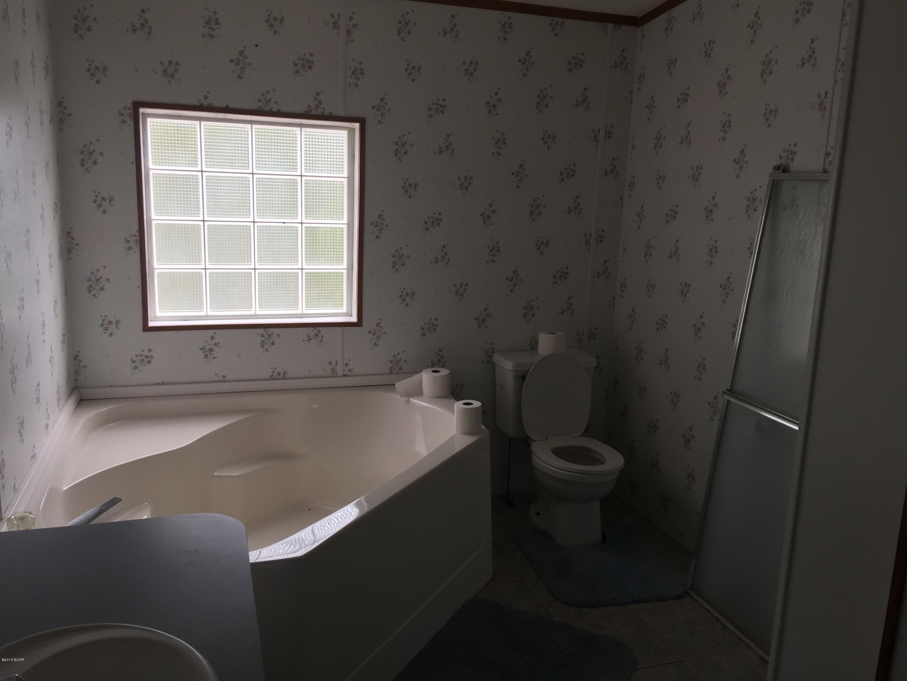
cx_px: 454
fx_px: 760
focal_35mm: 29
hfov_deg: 61.7
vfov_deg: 48.2
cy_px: 340
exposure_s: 1/60
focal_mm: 4.15
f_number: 2.2
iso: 40
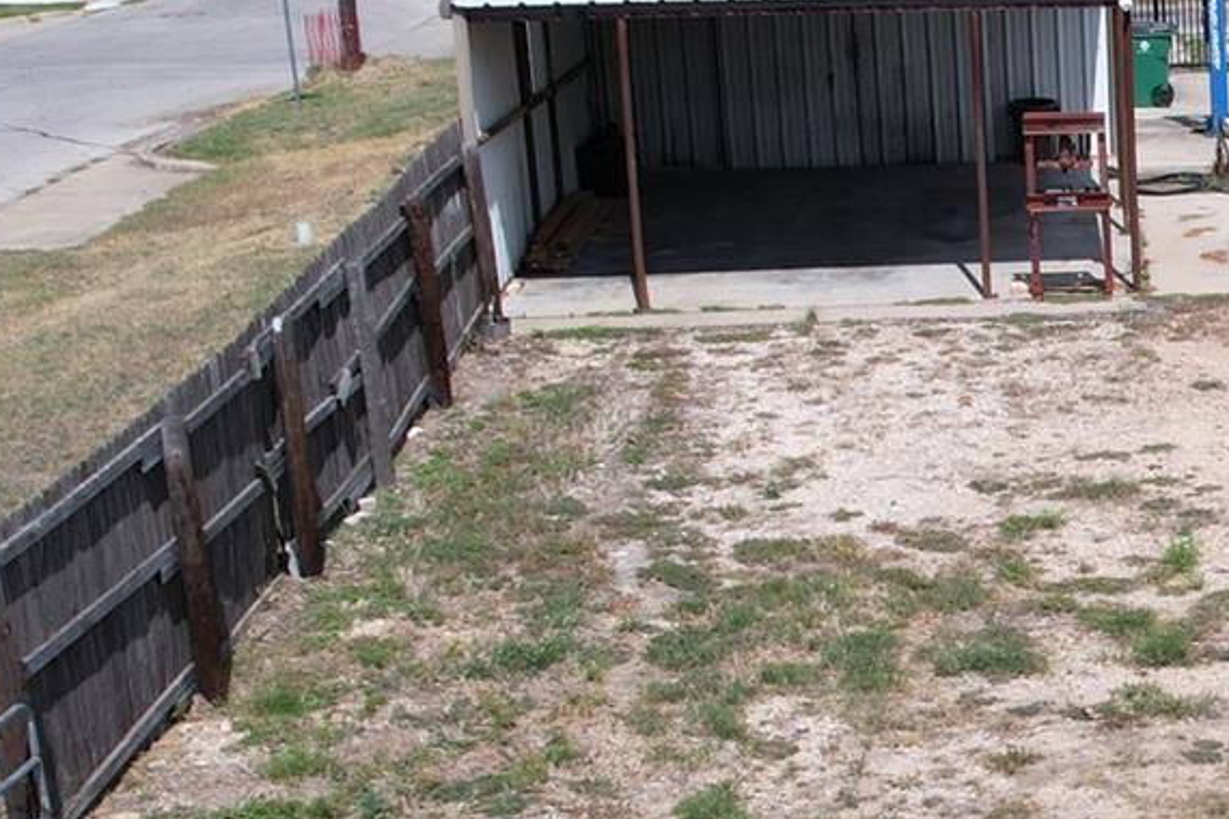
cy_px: 658
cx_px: 1561
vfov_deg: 17.1
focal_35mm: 79
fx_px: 2697
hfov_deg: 23.0
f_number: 2.8
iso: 100
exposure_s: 1/2500
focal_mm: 8.38
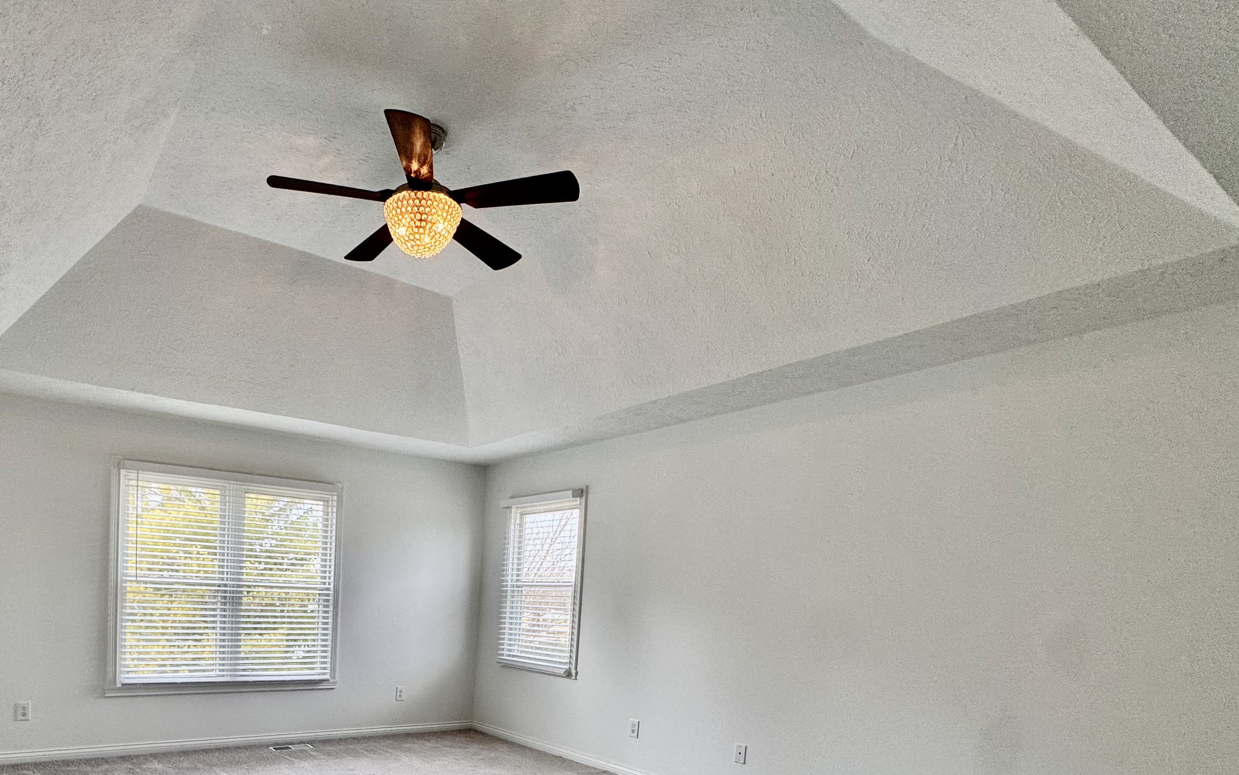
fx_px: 709
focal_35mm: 21
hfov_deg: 79.1
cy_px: 645
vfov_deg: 52.6
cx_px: 395
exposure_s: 1/120
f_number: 2.2
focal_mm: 2.22
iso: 100
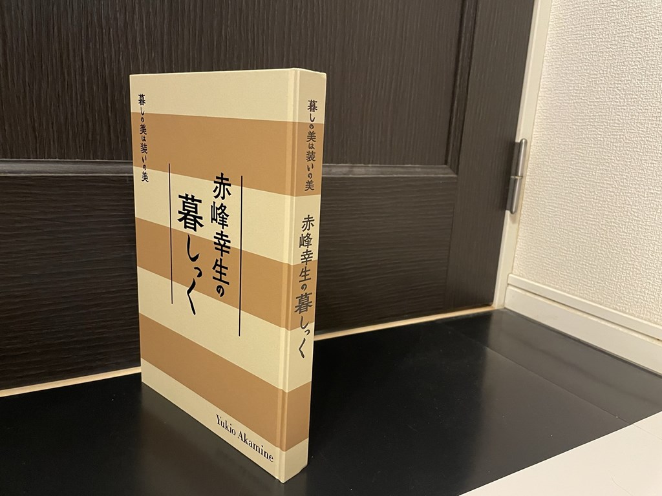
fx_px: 497
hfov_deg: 67.3
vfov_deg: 53.1
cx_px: 331
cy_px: 248
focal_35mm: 26
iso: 500
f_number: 1.6
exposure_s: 1/25
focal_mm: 4.2
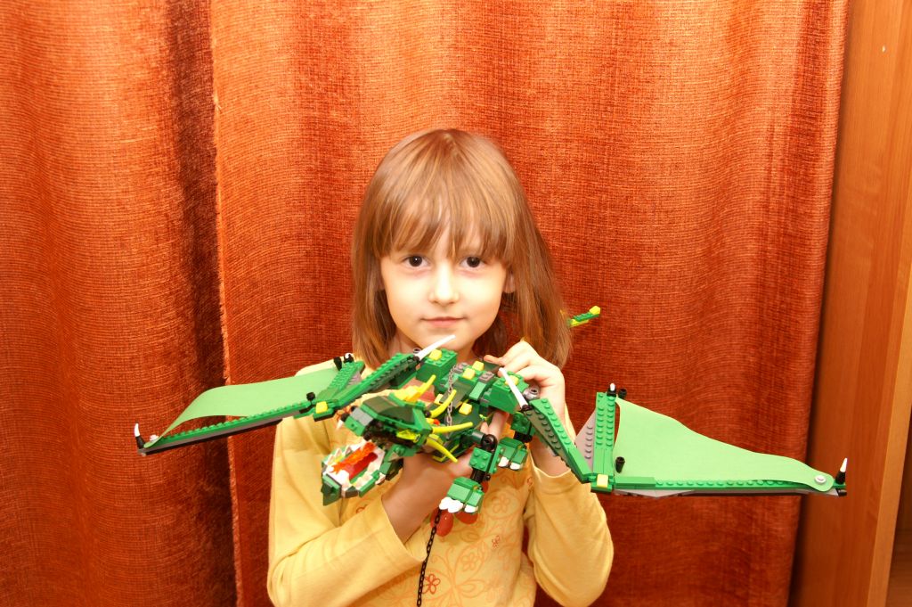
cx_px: 456
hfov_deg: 37.9
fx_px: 1329
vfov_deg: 25.7
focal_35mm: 52
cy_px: 304
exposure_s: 1/60
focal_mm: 35
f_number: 5.6
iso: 400
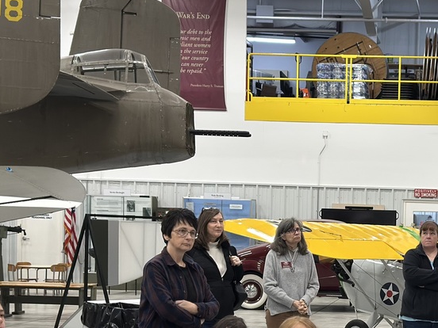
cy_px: 272
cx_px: 400
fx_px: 1126
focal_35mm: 89
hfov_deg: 21.5
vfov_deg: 16.5
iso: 125
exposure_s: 1/120
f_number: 1.78
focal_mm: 6.86
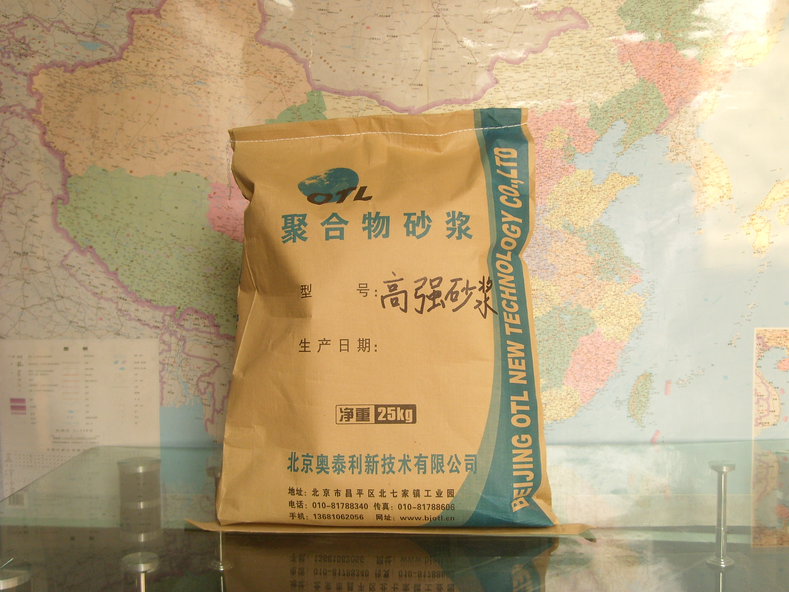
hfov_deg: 52.6
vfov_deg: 40.7
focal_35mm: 35
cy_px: 296
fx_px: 798
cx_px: 394
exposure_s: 1/80
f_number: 2.8
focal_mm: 5.8
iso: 50
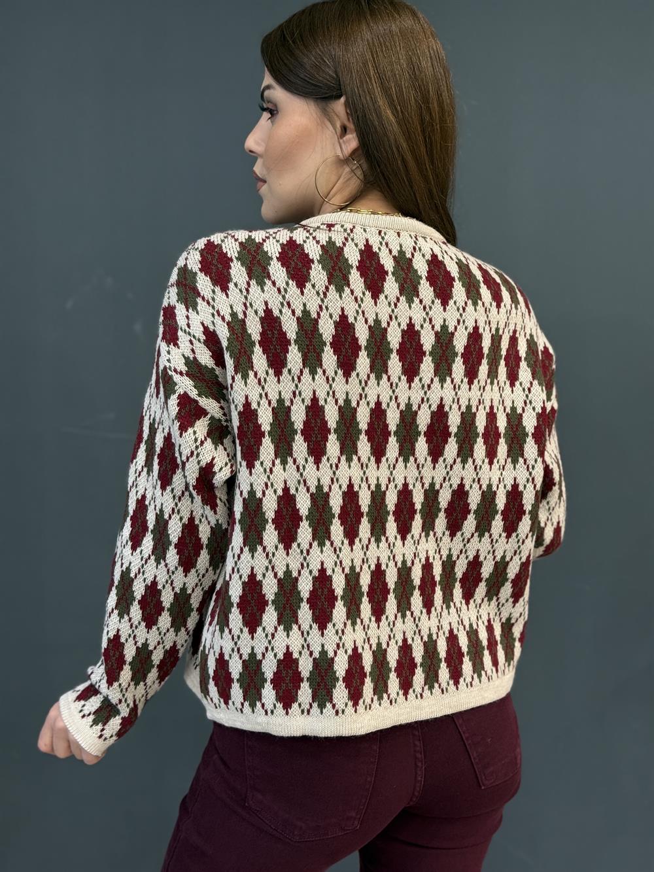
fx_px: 1209
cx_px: 327
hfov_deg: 30.3
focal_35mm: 48
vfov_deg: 39.7
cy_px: 436
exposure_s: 1/50
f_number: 1.78
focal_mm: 6.76
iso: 250
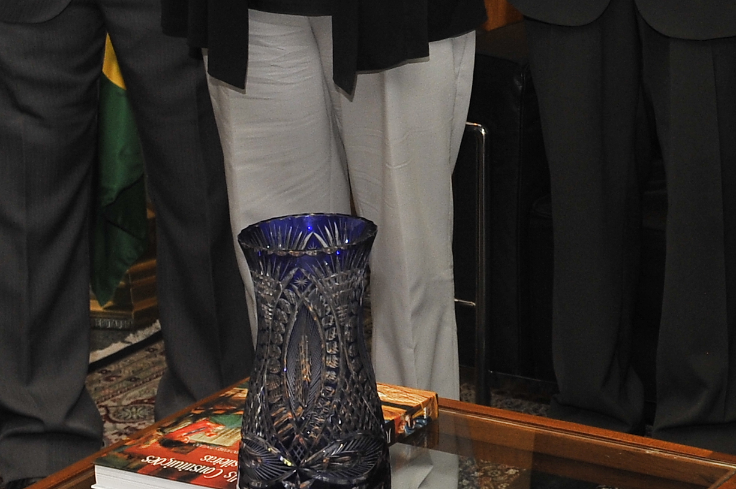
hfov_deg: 17.6
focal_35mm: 111
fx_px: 2267
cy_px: -74
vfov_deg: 12.1
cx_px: 873
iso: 800
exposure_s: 1/60
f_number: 7.1
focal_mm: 32
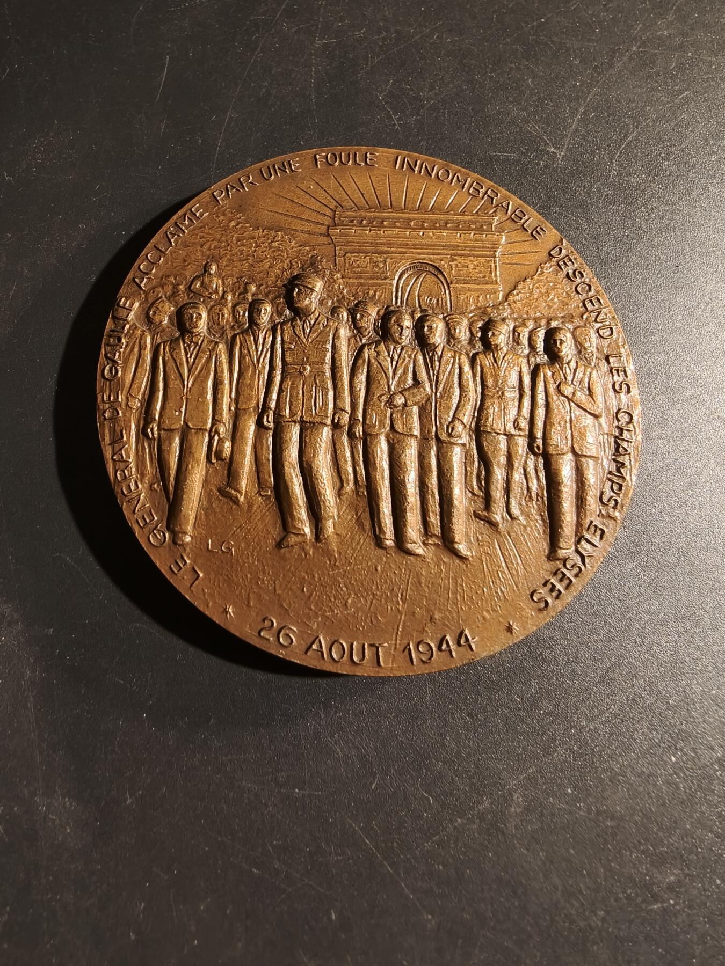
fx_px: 642
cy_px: 483
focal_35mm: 23
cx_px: 362
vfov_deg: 73.9
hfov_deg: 58.9
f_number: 2
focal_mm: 2.32
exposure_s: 1/100
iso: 250
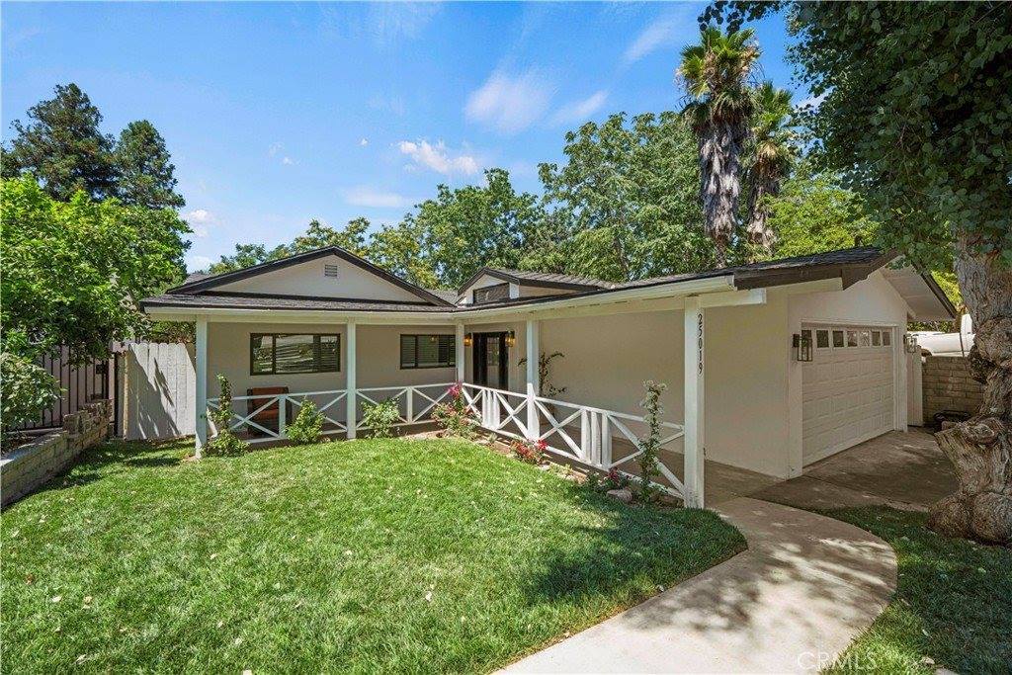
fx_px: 394
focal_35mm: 14
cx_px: 506
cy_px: 338
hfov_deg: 104.2
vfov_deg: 81.2
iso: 320
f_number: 8
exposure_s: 1/500
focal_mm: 14
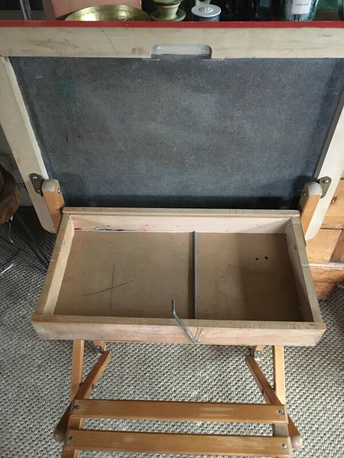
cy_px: 229
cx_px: 172
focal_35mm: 29
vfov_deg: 61.7
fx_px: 384
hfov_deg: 48.2
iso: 320
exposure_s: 1/17
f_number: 2.2
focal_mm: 4.15
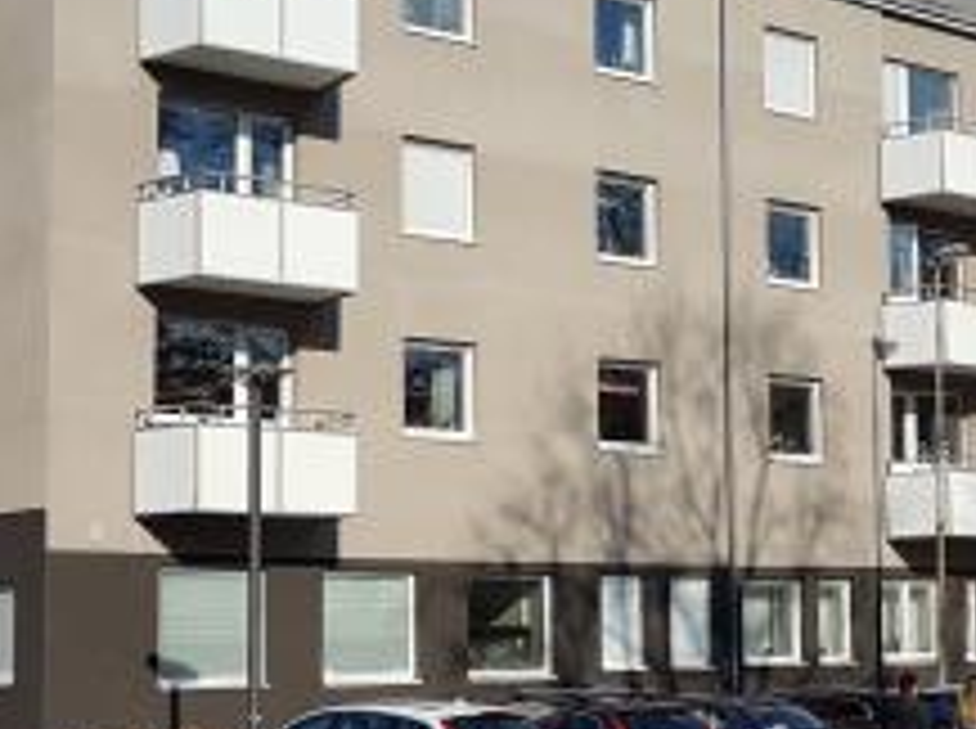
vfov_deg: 20.1
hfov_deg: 26.7
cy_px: 306
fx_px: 2055
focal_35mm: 73
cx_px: 558
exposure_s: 1/2808
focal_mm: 4.2
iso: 40
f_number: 1.7
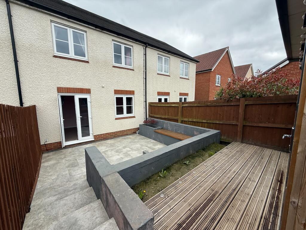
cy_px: 115
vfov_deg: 85.7
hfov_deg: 102.1
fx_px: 124
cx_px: 153
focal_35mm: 14
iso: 50
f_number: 2.2
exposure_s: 1/531
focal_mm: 2.22
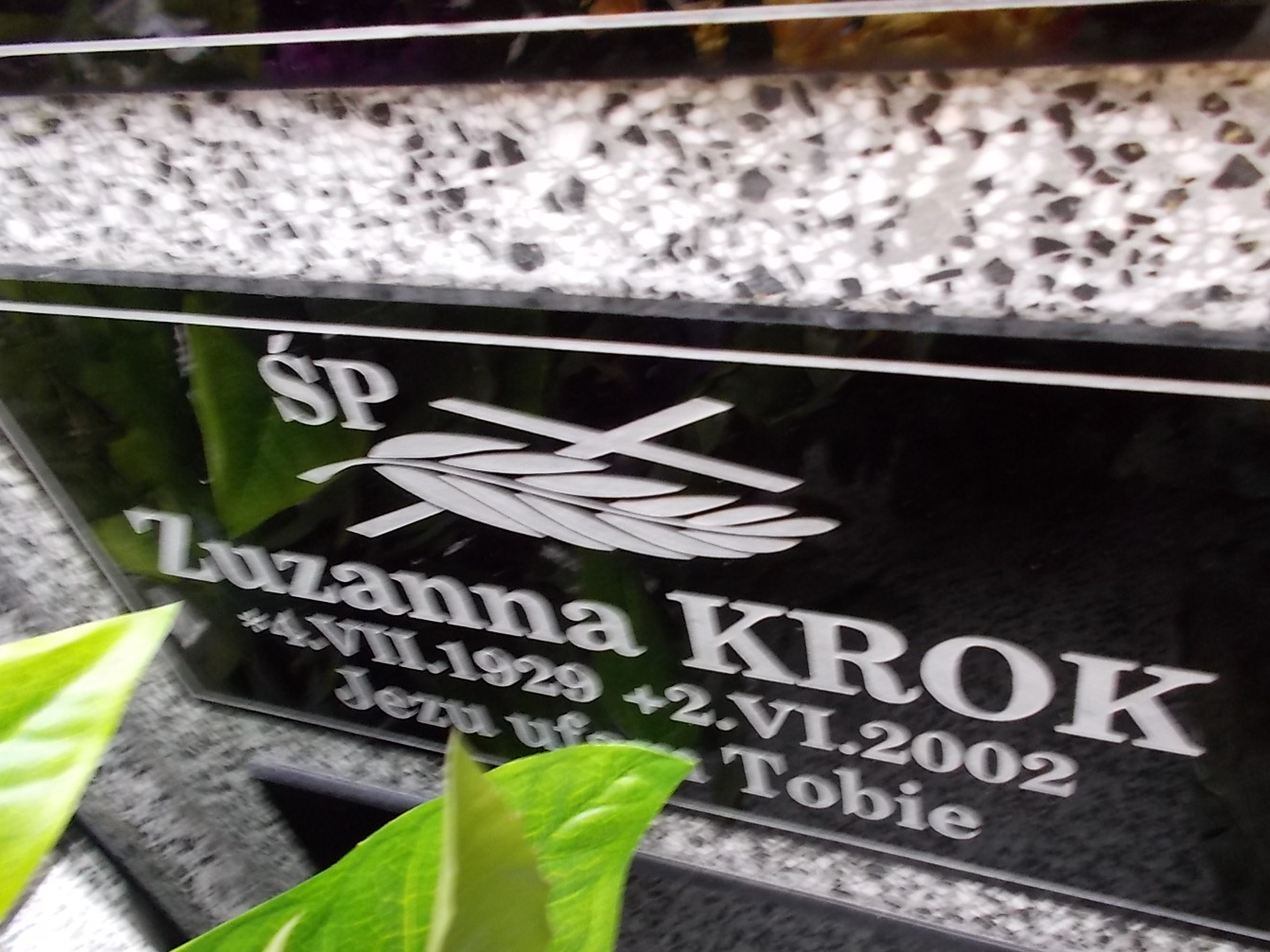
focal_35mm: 31
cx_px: 640
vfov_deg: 45.4
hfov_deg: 58.4
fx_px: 1137
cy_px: 524
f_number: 3.2
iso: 200
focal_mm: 4.6
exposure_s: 1/25
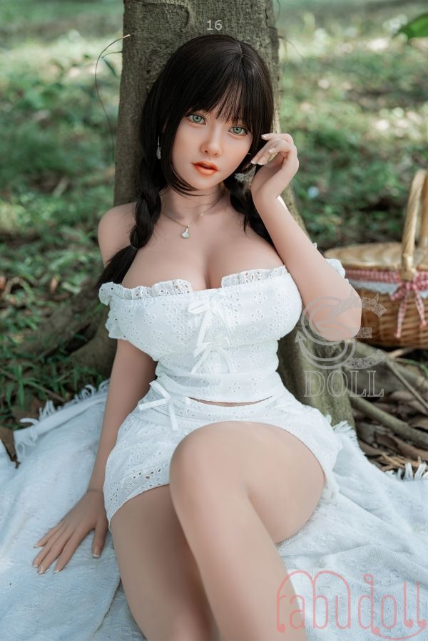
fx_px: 892
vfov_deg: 39.6
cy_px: 320
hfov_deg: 27.0
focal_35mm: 50
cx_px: 214
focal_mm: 50
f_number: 2.2
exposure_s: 1/125
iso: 100
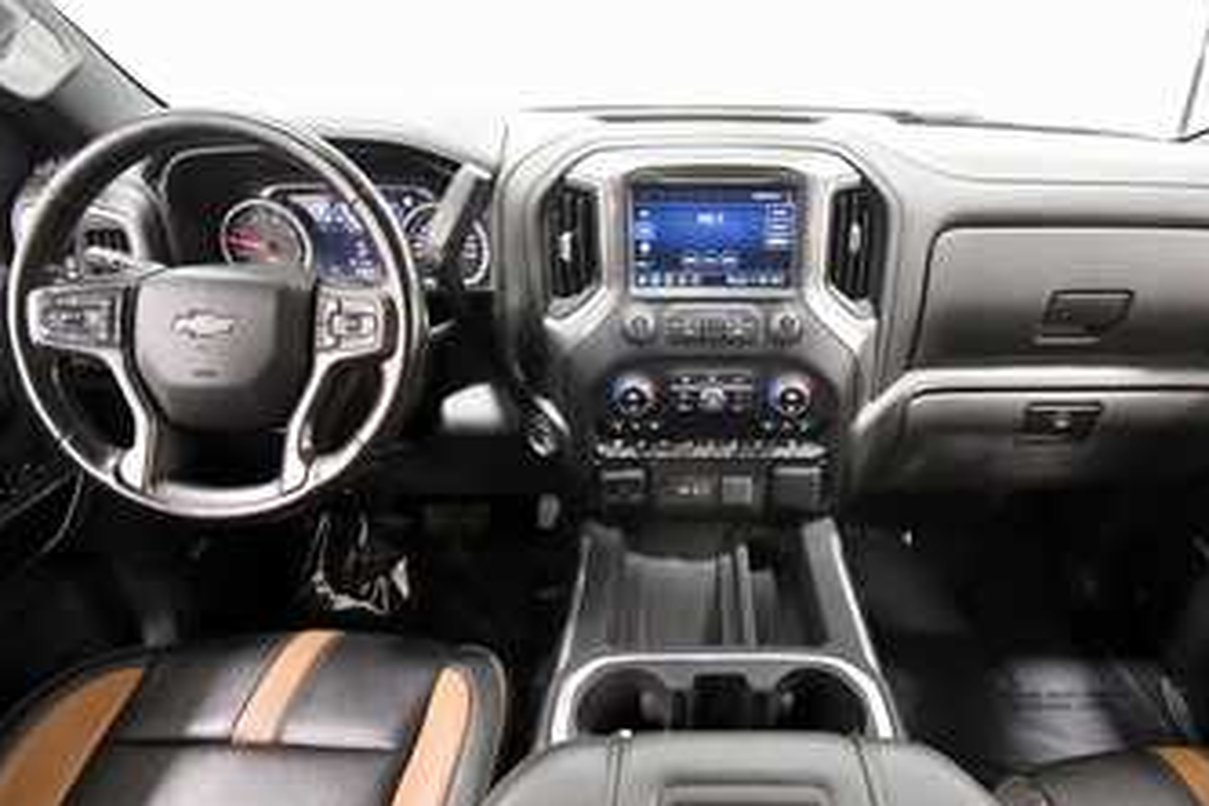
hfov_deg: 89.4
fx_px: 604
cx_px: 693
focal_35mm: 18
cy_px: 398
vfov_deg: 67.4
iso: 4000
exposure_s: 1/60
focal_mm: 10
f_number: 4.5
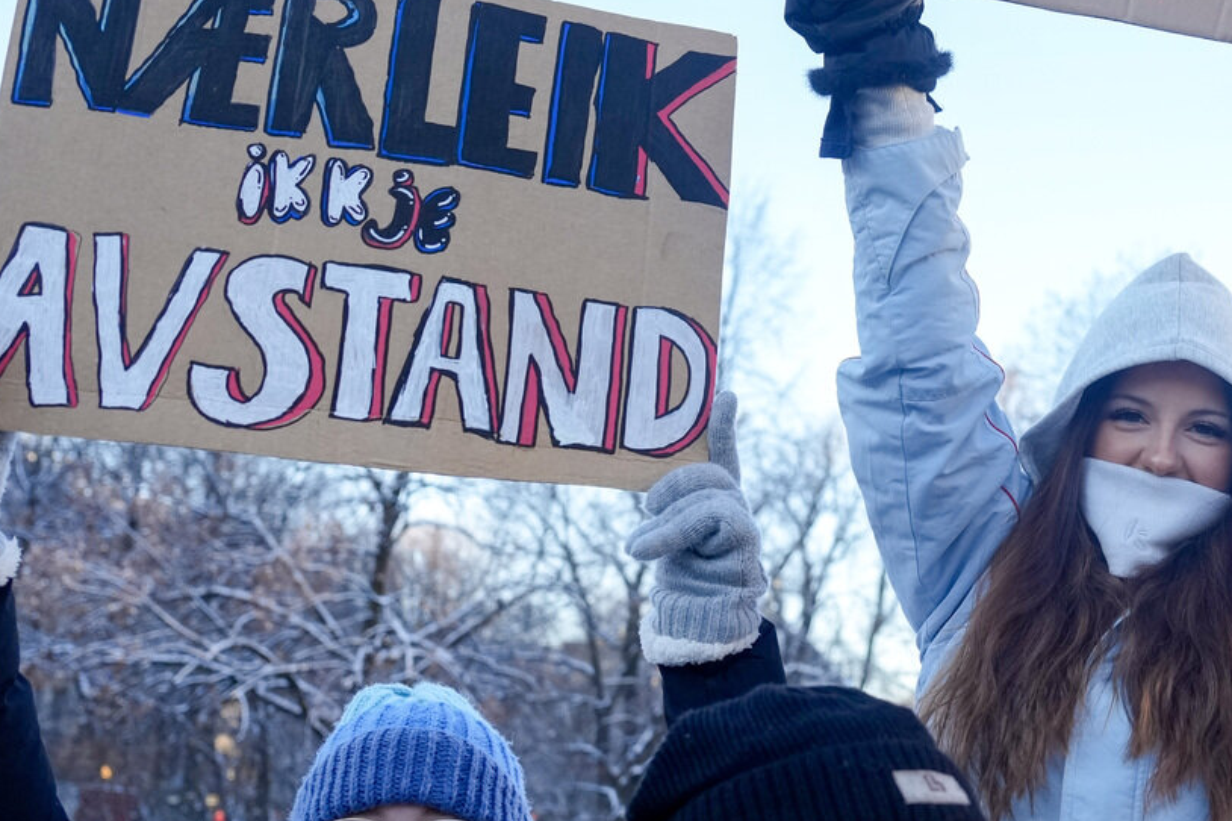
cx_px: 1152
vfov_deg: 22.9
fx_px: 2018
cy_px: 322
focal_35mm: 59
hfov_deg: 32.0
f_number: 2.8
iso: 640
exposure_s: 1/1250
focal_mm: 24
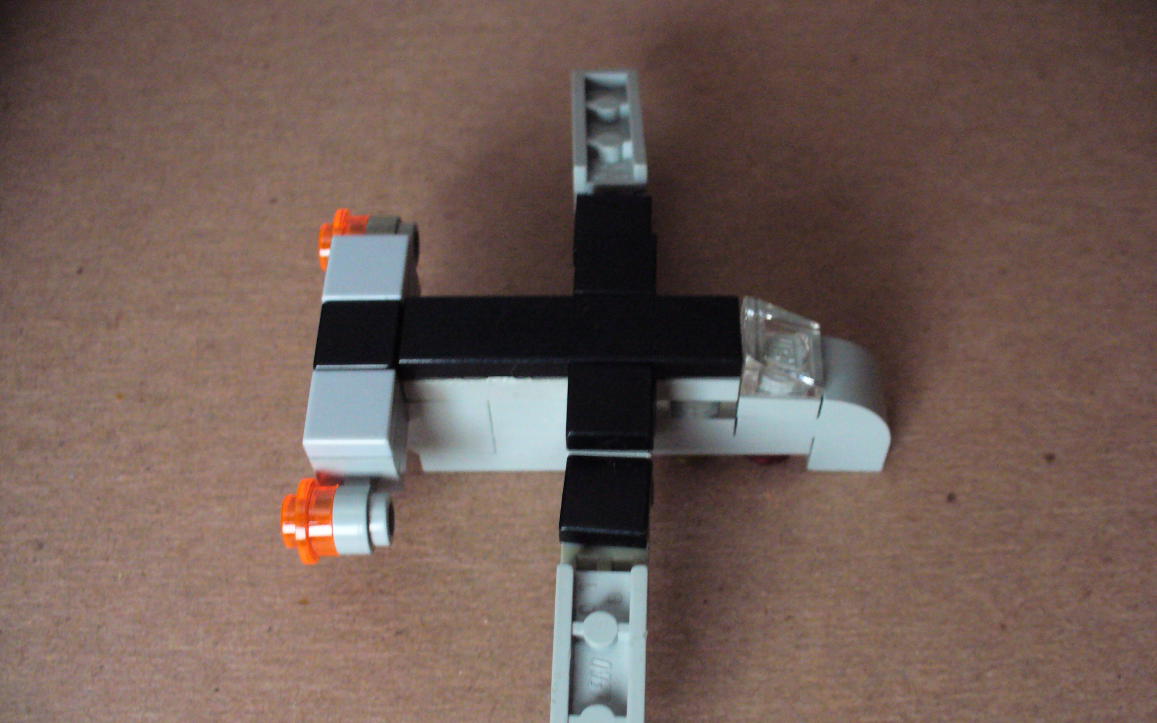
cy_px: 424
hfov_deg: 49.3
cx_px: 585
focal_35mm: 40
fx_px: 1261
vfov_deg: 31.9
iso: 400
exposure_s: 1/60
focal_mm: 6.1
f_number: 2.8
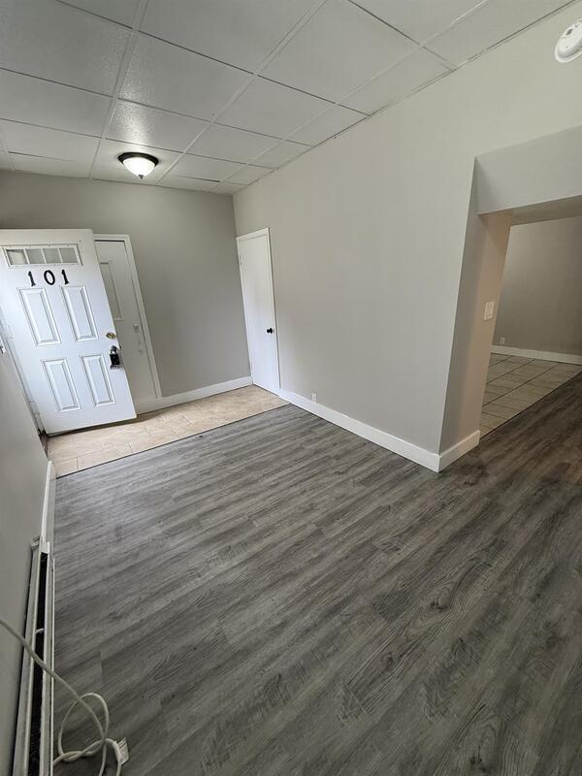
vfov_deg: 102.1
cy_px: 388
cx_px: 291
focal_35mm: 14
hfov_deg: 85.7
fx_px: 314
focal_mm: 2.22
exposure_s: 1/120
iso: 250
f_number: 2.2
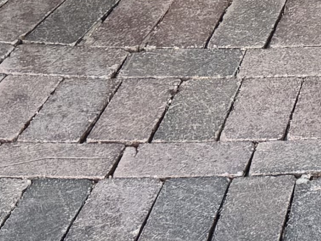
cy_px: -337
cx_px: 681
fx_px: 1697
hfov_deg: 9.9
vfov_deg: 7.6
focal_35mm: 183
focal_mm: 6.76
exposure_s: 1/200
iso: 64
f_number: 1.78
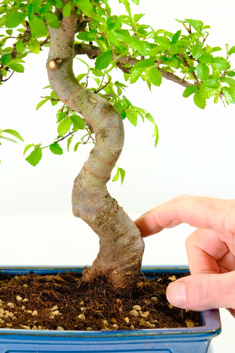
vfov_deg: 17.1
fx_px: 1174
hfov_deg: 11.4
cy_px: 176
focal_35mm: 120
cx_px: 118
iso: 1600
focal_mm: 80
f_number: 8
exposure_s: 1/50
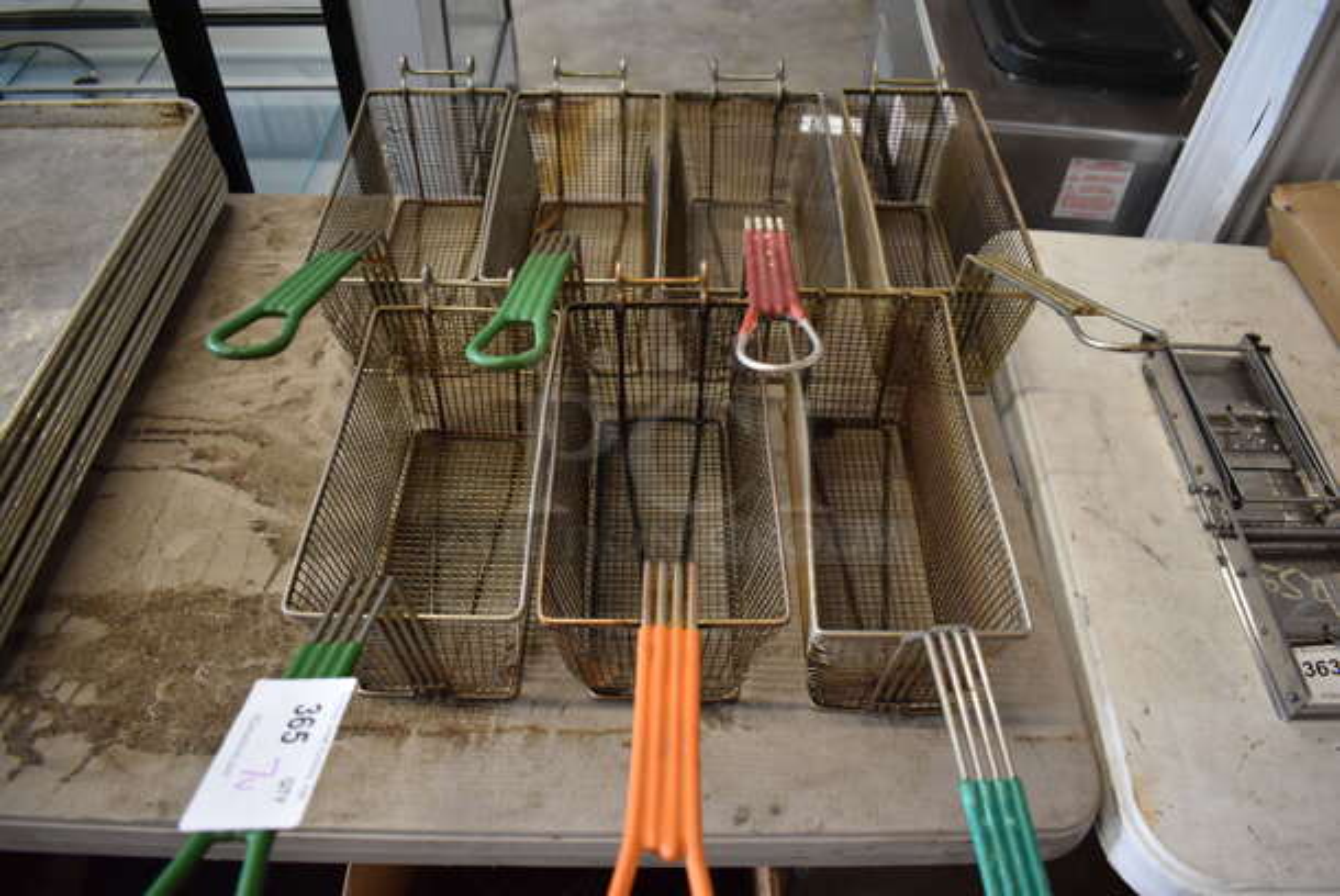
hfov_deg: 67.3
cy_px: 448
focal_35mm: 27
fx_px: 1006
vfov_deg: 48.0
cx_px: 670
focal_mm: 18
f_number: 3.5
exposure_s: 1/125
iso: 1400
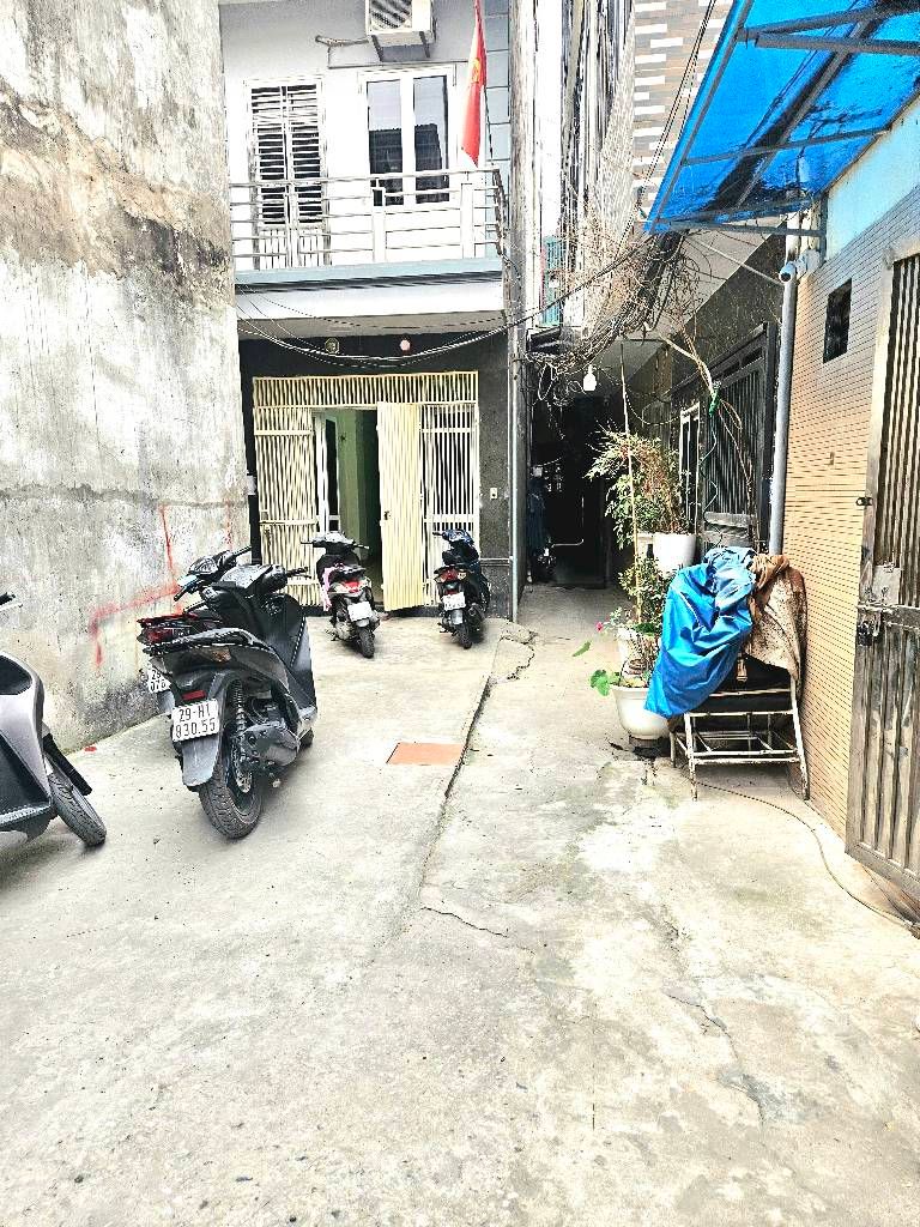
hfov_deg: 58.9
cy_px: 614
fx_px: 815
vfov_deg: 73.9
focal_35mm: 23
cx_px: 460
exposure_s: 1/182
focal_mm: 5.4
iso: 80
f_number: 1.8
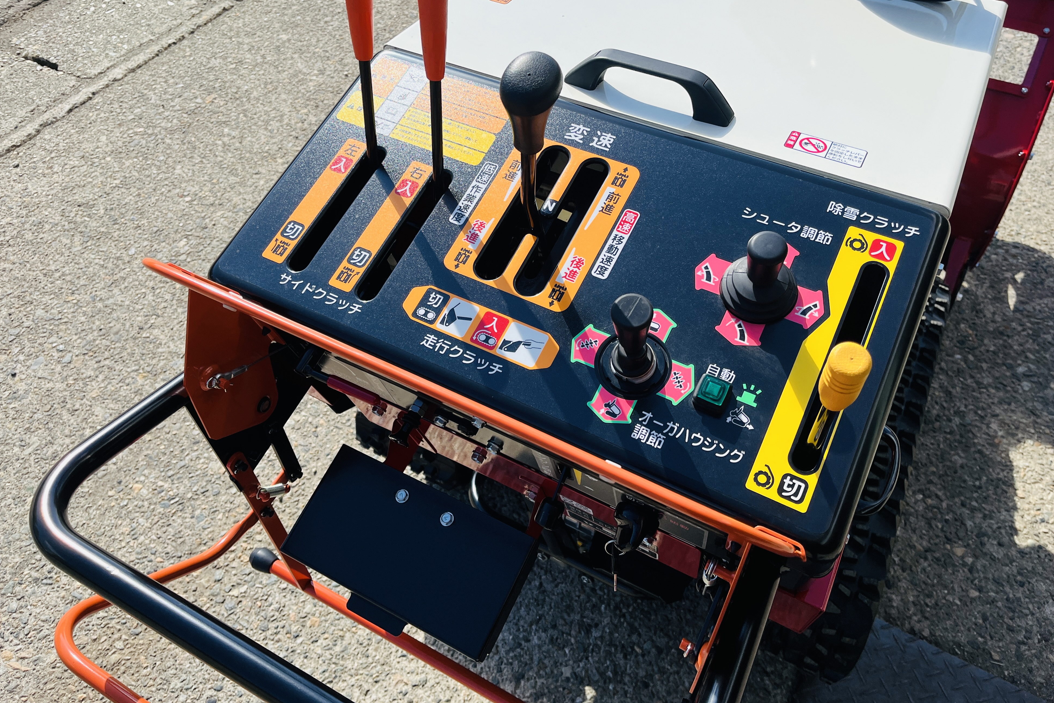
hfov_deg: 65.5
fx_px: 820
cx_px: 530
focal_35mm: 28
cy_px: 297
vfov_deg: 46.2
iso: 50
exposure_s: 1/3049
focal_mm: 5.1
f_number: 1.6
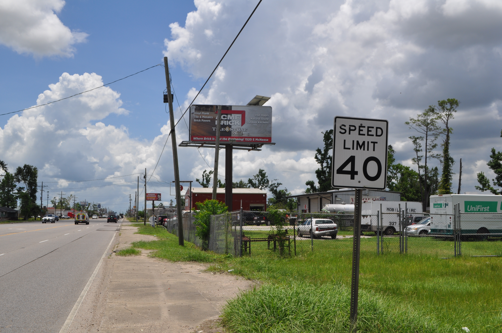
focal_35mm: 39
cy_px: 166
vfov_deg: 34.1
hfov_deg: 49.6
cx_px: 251
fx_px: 543
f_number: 11
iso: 200
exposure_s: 1/500
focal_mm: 26
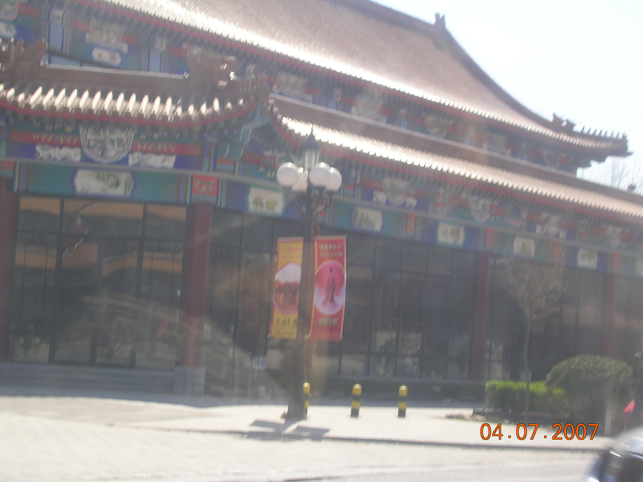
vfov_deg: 18.2
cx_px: 322
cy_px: 241
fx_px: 1505
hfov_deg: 24.1
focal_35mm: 81
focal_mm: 12.3
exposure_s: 1/116
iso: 50
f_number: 4
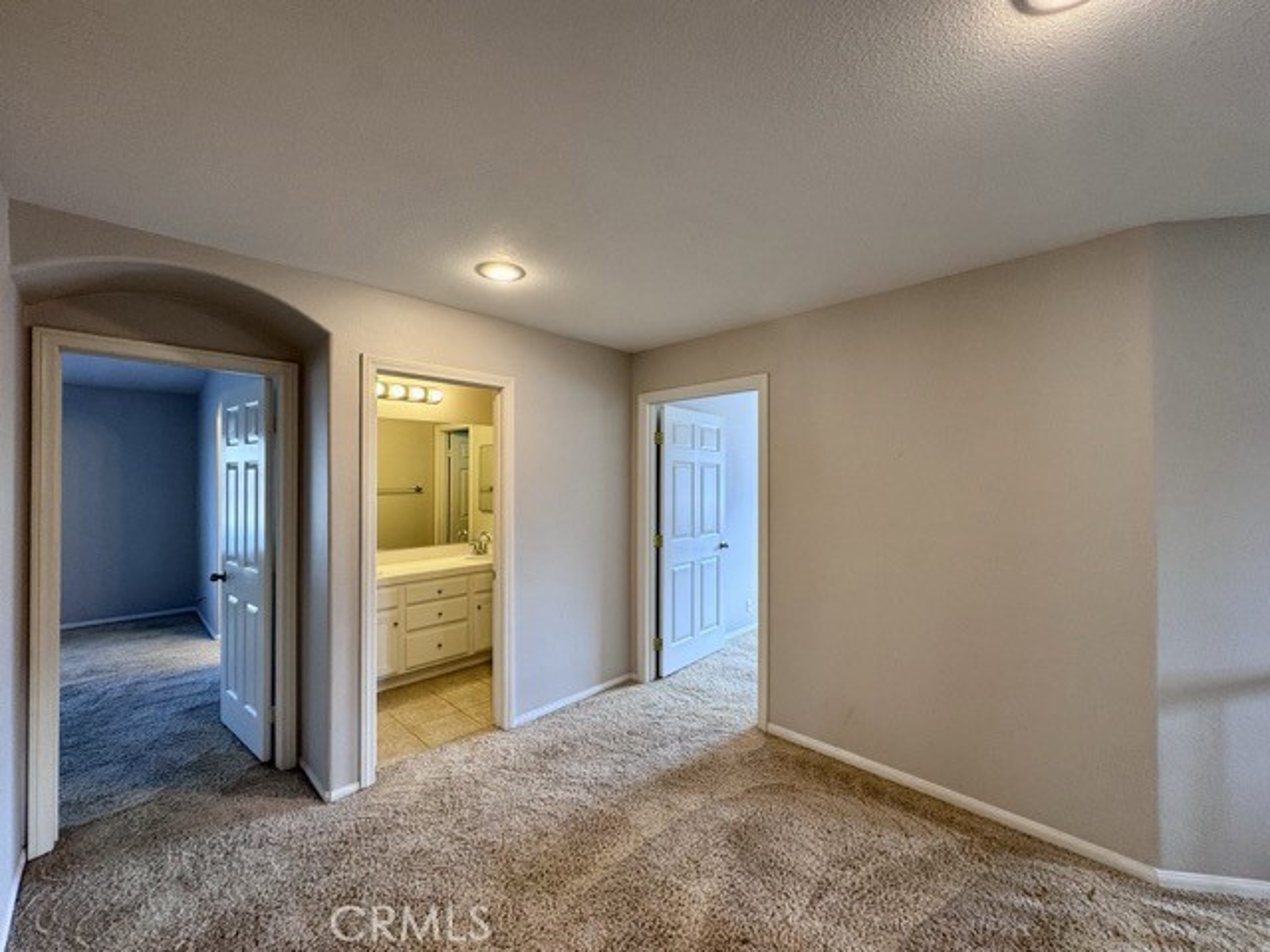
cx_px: 635
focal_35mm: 14
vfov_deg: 85.7
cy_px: 476
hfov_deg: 102.1
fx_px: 514
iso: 125
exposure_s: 1/120
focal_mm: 2.22
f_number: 2.2
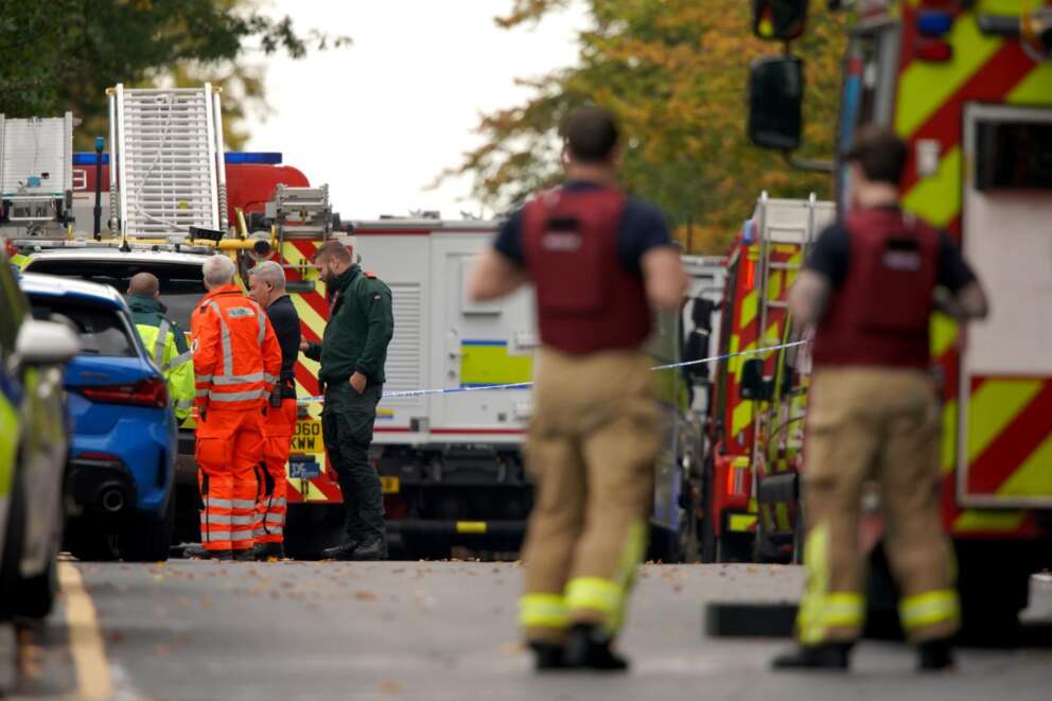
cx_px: 526
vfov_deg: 2.0
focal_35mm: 700
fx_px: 20451
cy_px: 350
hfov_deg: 2.9
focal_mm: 700
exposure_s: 1/1250
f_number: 5.6
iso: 800
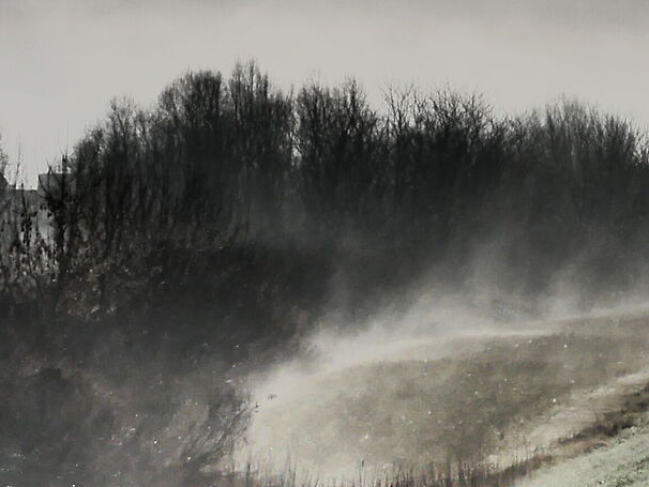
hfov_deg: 9.0
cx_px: 959
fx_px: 4014
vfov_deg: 6.9
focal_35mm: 214
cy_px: 91
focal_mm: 27
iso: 200
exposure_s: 1/2000
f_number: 11
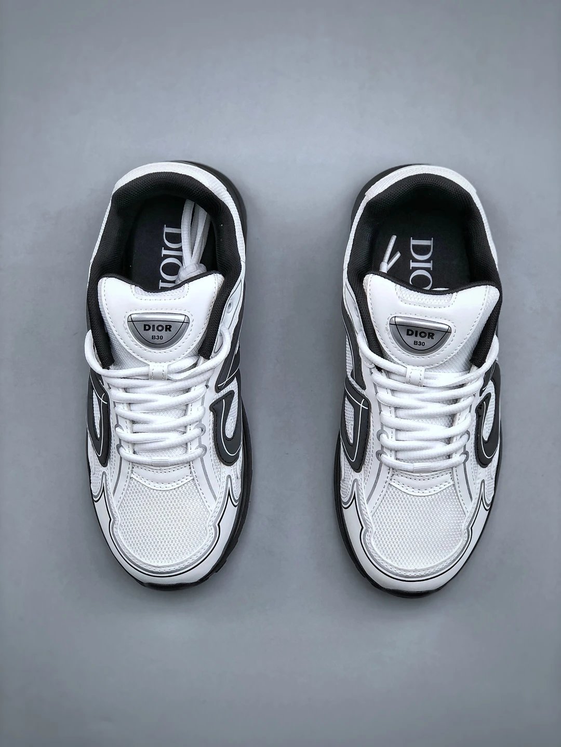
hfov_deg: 25.7
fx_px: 1232
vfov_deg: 33.8
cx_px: 280
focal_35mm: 57
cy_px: 374
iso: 20
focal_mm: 6.6
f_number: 2.8
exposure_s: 1/50
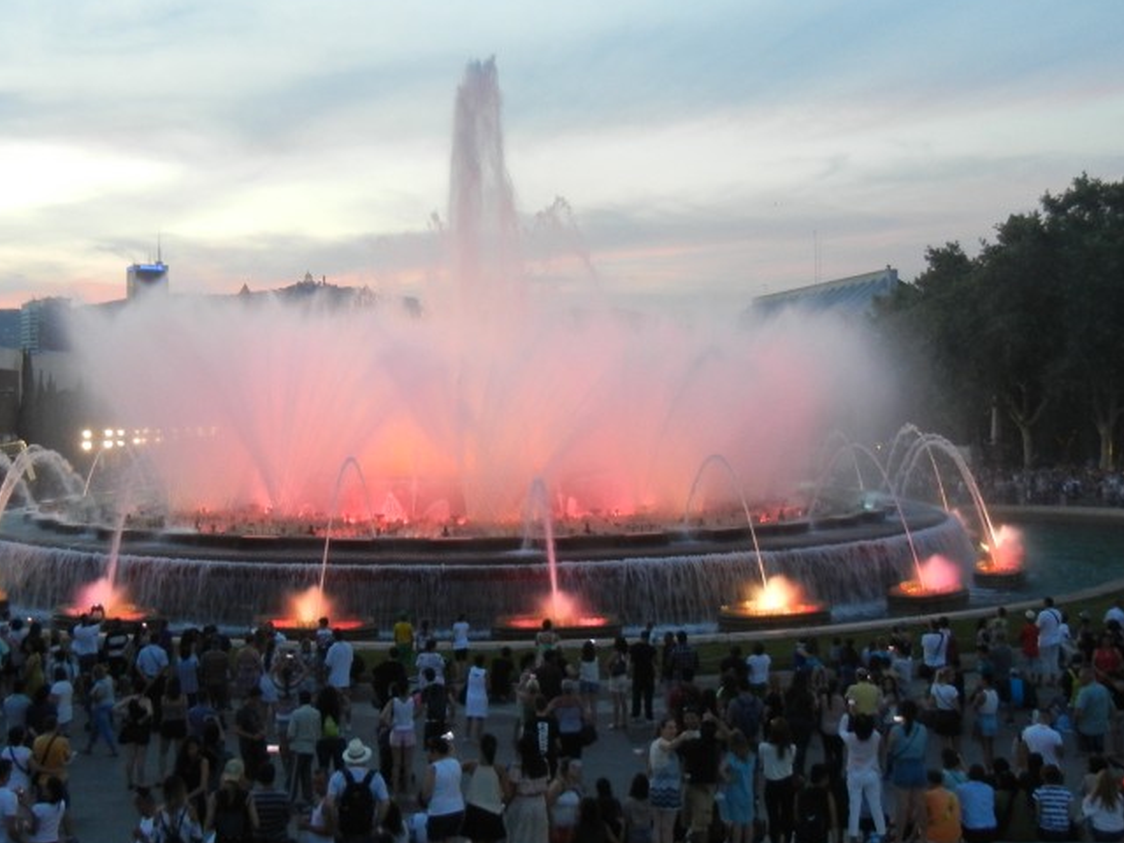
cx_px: 478
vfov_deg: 30.2
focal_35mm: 48
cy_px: 371
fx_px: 1559
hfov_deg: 39.6
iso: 365
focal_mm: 5.4
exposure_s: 1/30
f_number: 3.5
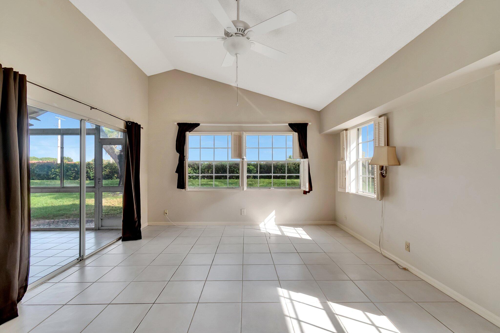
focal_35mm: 15
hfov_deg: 100.4
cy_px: 166
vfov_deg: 77.3
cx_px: 250
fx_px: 208
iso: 1000
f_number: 8
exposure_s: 1/200
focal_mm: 10
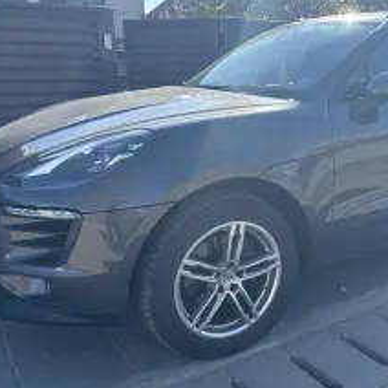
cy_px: 185
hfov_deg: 41.8
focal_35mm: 39
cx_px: 280
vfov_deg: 42.8
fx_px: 495
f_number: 1.6
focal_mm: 5.96
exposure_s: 1/1587
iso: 50
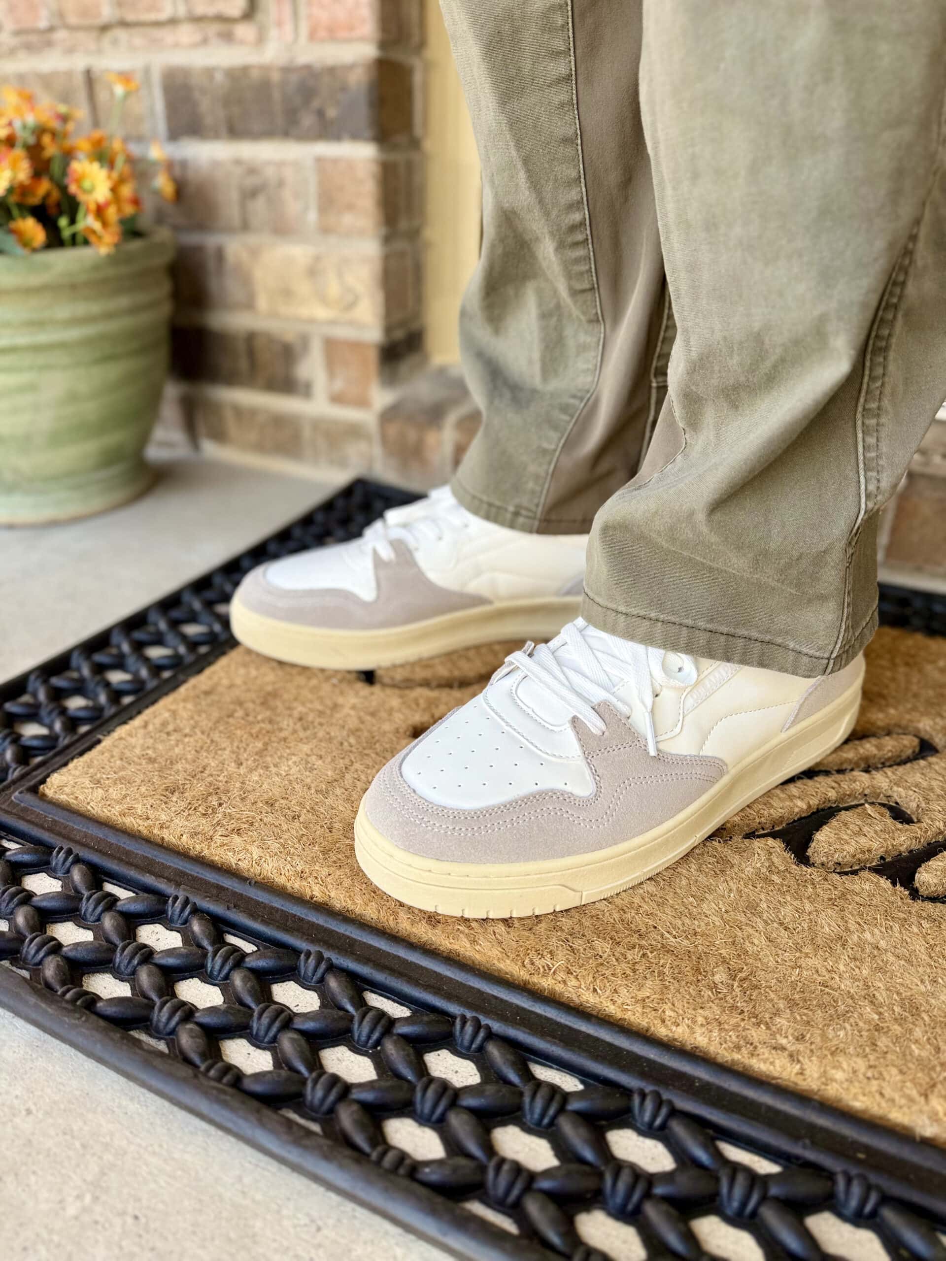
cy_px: 630
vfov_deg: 71.6
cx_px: 473
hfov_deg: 56.8
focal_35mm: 24
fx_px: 875
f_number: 1.78
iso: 50
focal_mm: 6.76
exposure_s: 1/132
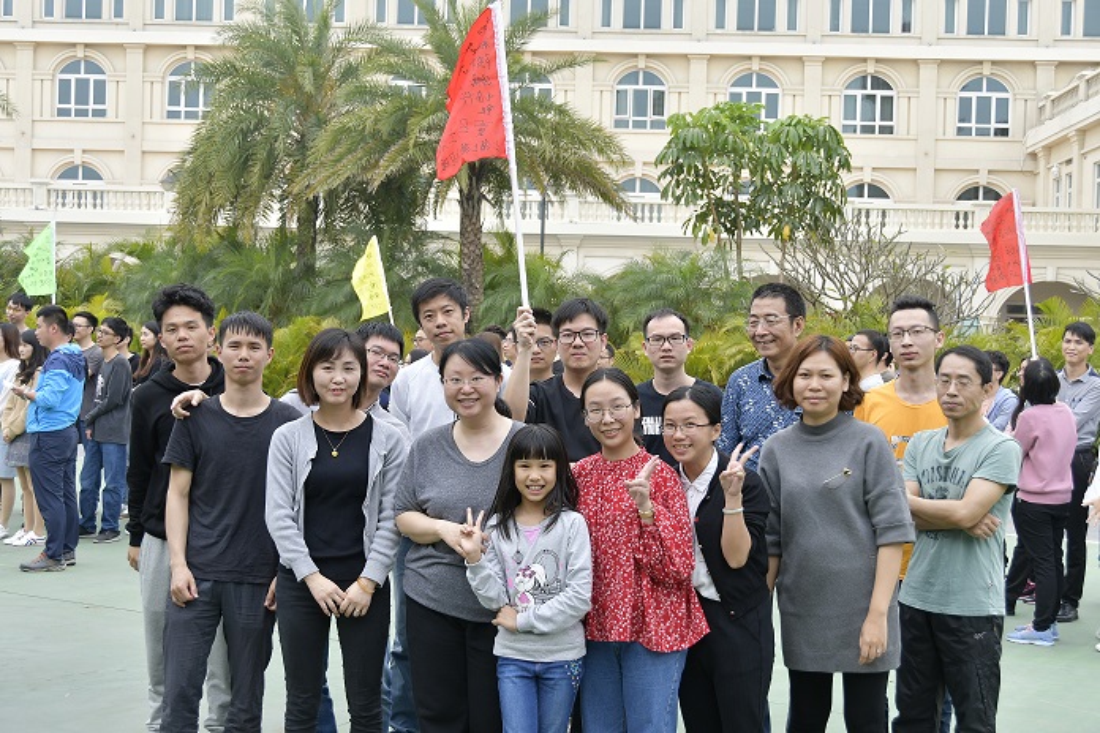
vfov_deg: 26.5
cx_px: 550
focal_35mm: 51
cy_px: 366
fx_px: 1558
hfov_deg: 38.9
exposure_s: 1/60
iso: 100
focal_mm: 34
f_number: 5
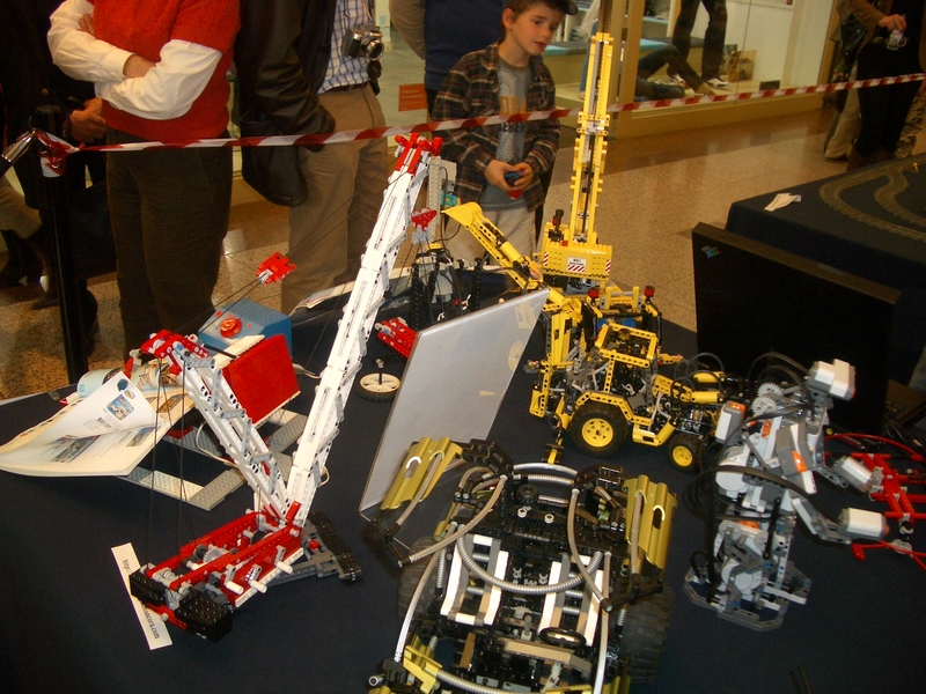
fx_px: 936
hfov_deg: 52.6
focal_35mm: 35
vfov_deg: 40.7
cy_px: 347
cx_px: 463
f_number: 2.6
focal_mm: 5.8
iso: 100
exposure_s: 1/60
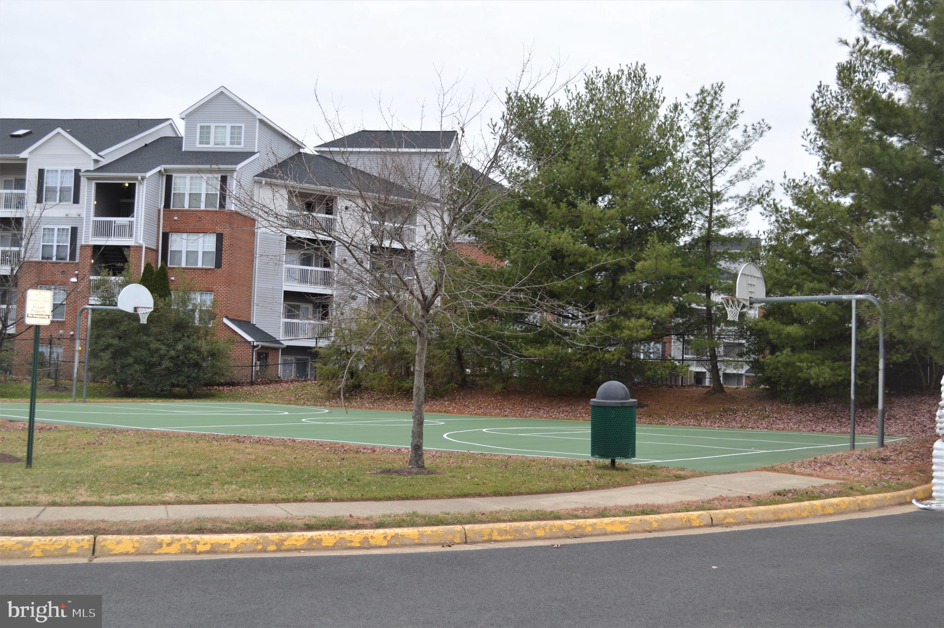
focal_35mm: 44
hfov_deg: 45.0
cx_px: 472
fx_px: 1139
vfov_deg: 30.8
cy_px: 314
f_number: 4.5
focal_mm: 29
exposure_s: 1/125
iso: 125
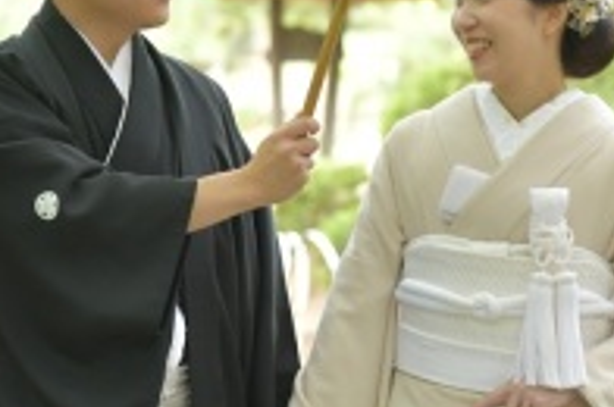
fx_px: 7305
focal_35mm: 429
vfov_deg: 3.2
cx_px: 523
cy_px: -108
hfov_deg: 4.8
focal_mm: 105
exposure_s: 1/125
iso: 800
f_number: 4
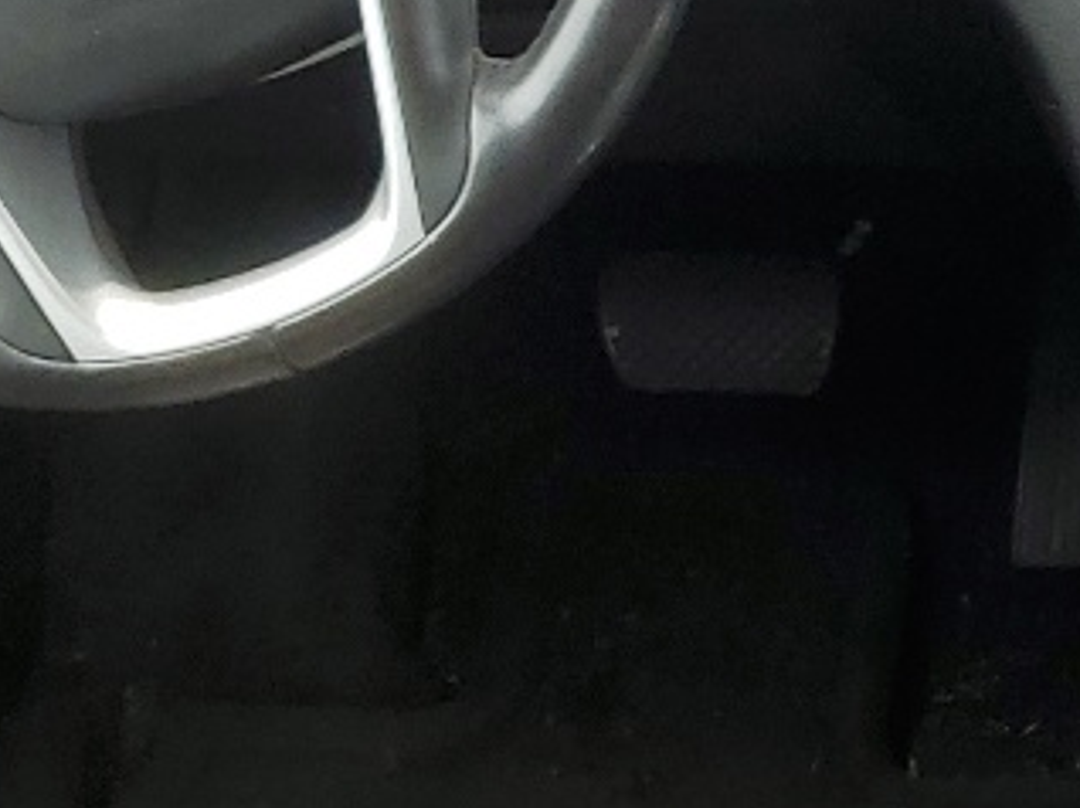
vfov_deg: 11.3
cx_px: 1647
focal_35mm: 131
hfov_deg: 14.1
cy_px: 655
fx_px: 4084
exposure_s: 1/270
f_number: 1.5
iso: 50
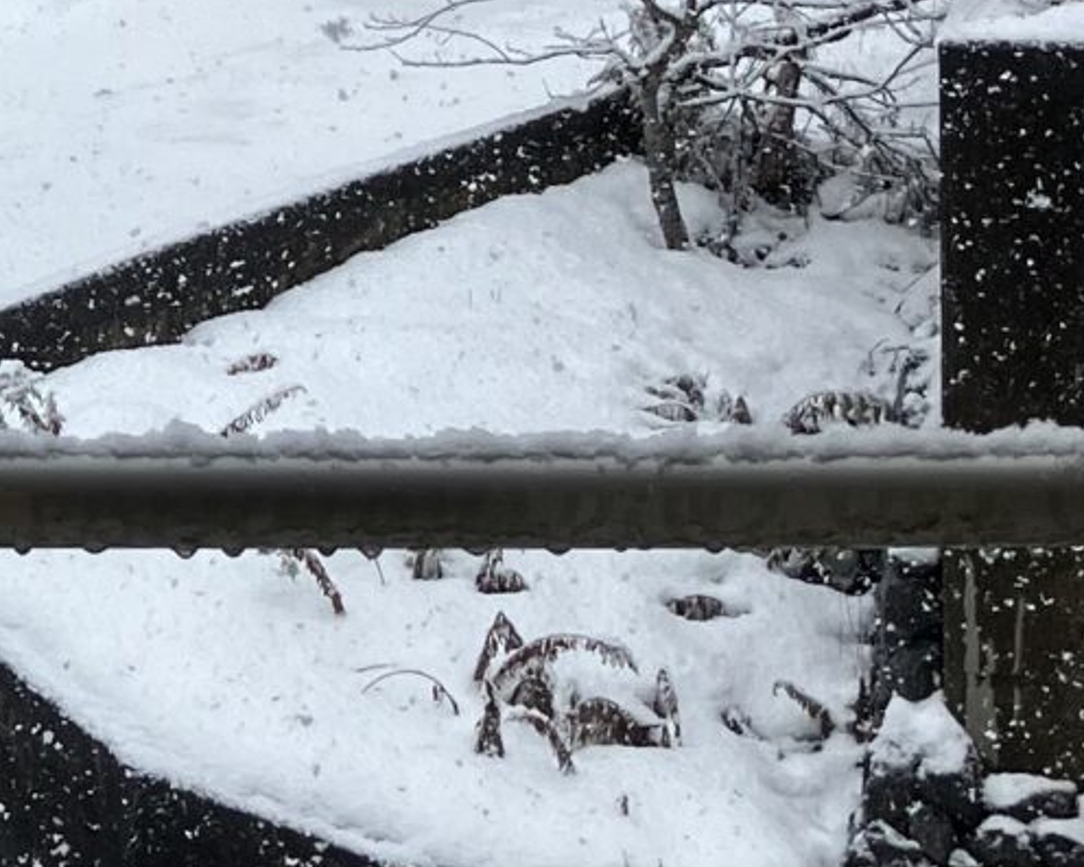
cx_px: -629
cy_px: -242
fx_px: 4524
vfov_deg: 10.7
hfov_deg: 12.8
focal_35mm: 141
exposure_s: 1/771
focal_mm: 3.99
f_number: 1.8
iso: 32
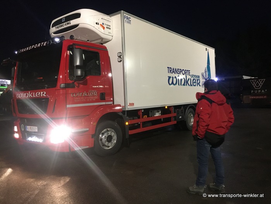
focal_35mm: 29
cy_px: 102
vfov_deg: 48.2
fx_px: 227
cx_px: 136
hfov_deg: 61.7
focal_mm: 4.15
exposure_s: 1/17
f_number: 2.2
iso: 250
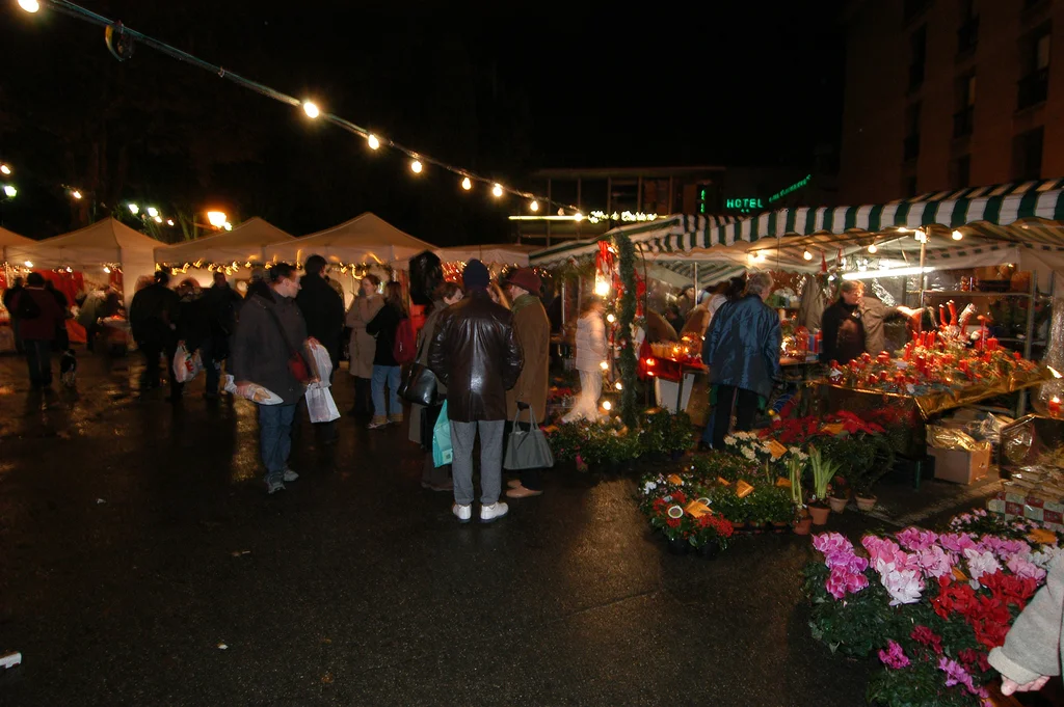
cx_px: 532
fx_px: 532
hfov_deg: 90.0
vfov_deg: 67.3
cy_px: 354
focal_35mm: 18
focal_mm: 12
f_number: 8
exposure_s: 1/5
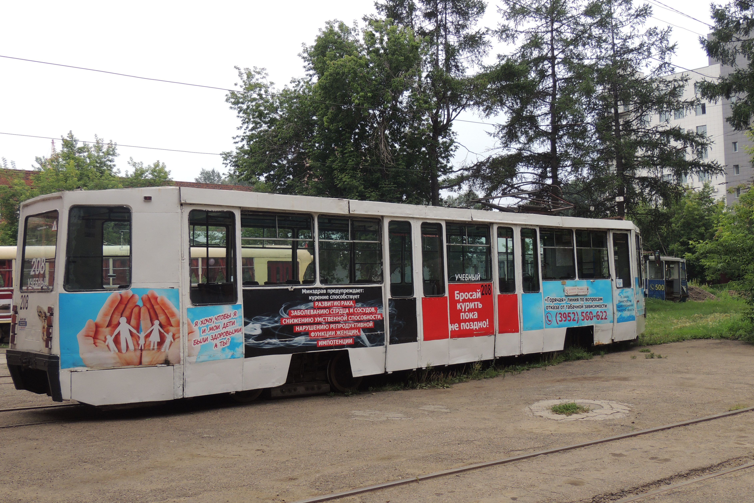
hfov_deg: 51.9
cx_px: 378
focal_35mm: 37
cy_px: 230
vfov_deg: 35.9
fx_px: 775
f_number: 3.3
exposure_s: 1/400
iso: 100
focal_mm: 6.2
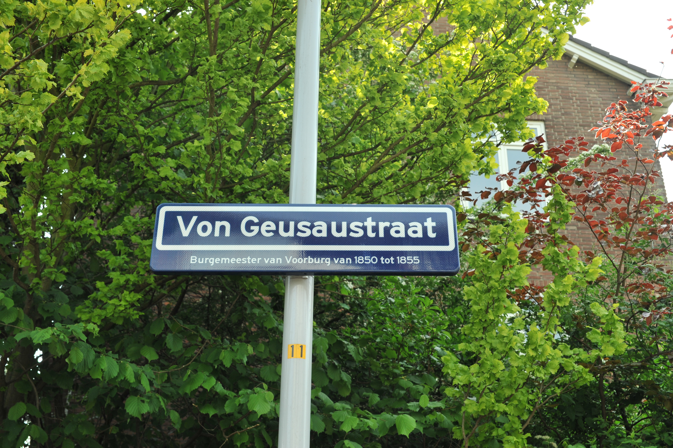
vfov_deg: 30.5
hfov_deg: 44.5
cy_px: 224
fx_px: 822
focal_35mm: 44
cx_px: 336
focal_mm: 44
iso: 400
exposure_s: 1/250
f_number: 8
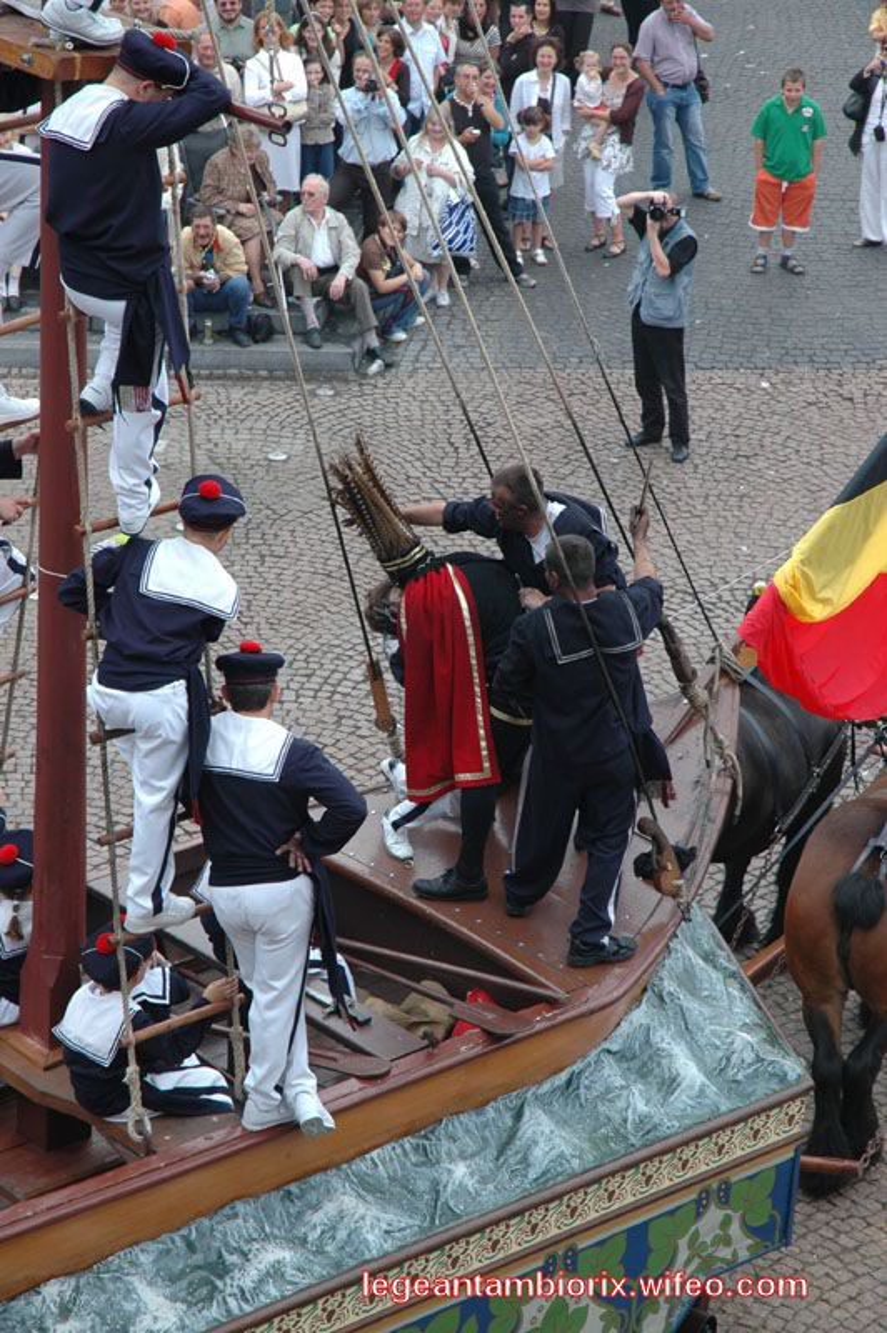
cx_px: 444
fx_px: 3887
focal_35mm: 105
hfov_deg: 13.0
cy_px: 666
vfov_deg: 19.5
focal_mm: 70
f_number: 6.3
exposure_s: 1/100
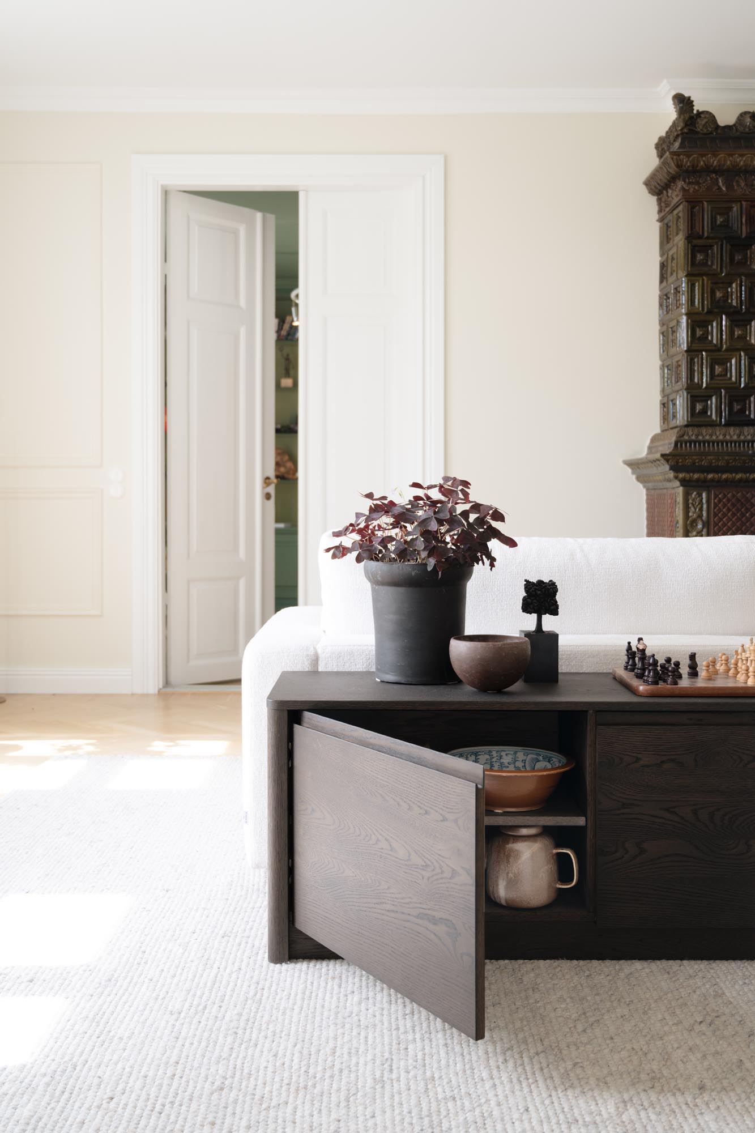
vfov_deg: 58.0
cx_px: 378
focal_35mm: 32
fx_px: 1022
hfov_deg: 40.5
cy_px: 566
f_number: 4
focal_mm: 32.5
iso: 160
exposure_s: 1/30
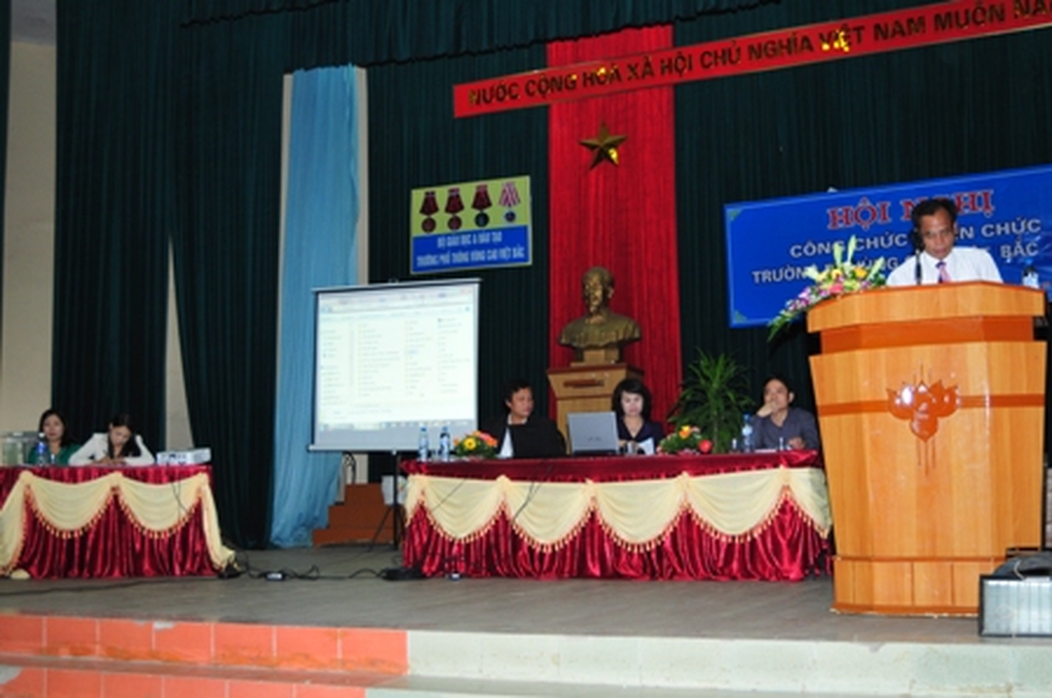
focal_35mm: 44
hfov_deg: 45.0
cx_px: 526
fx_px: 1269
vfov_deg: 30.8
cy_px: 349
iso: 560
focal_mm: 29
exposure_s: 1/60
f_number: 5
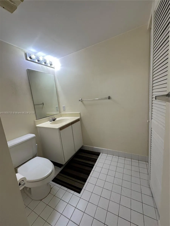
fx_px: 92
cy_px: 113
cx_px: 85
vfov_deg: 102.1
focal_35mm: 14
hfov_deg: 85.7
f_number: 2.2
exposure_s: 1/120
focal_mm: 2.22
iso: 160
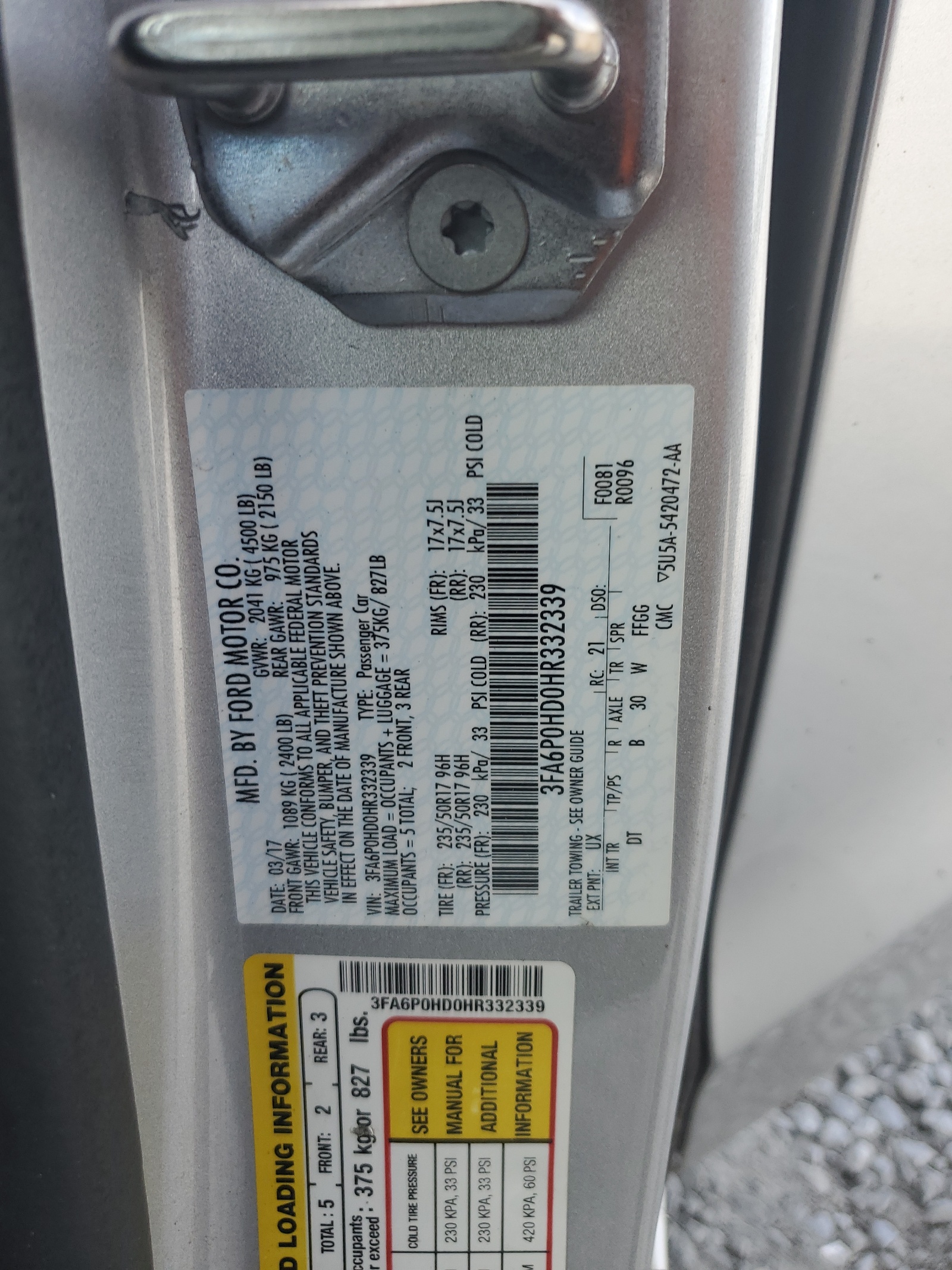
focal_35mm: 26
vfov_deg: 67.3
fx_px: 953
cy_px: 635
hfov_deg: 53.1
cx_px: 476
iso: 50
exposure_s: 1/227
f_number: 1.5
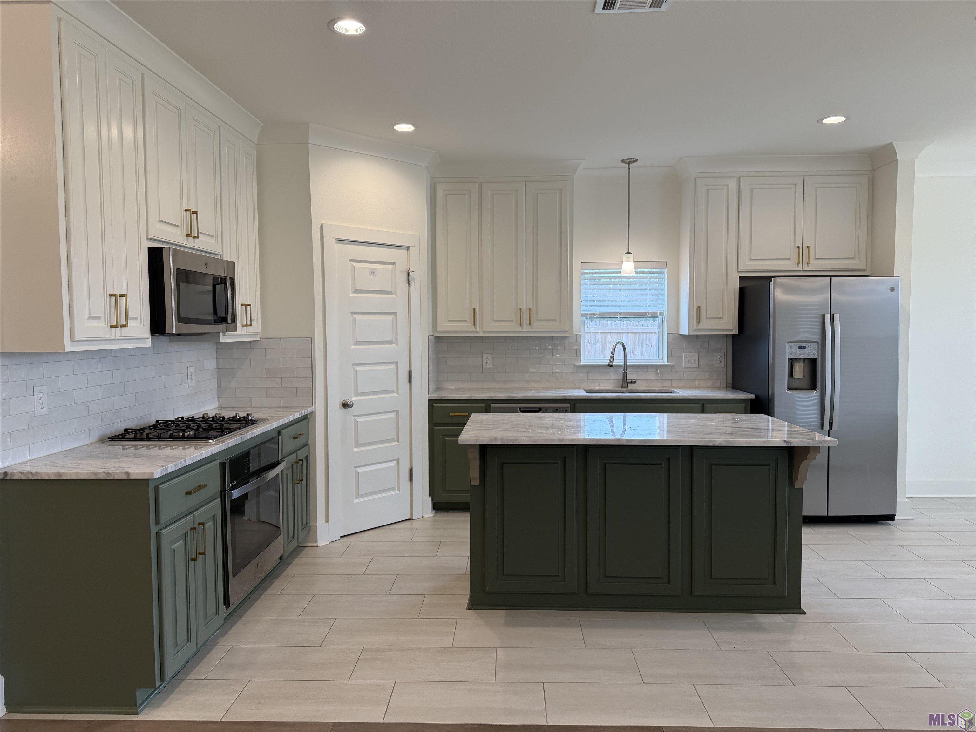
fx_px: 677
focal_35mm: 24
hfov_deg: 71.6
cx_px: 488
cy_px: 366
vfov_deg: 56.8
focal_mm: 6.76
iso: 125
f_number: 1.78
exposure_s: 1/171
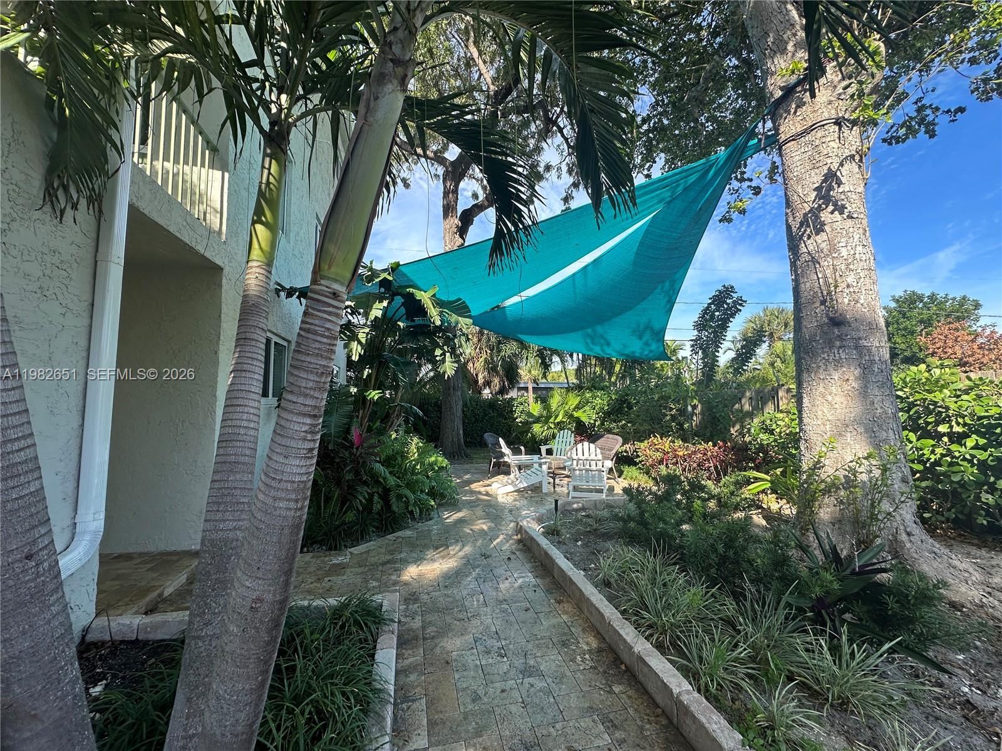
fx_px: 405
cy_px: 376
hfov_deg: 102.1
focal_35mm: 14
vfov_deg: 85.7
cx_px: 501
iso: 40
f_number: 2.2
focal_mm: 2.22
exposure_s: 1/511
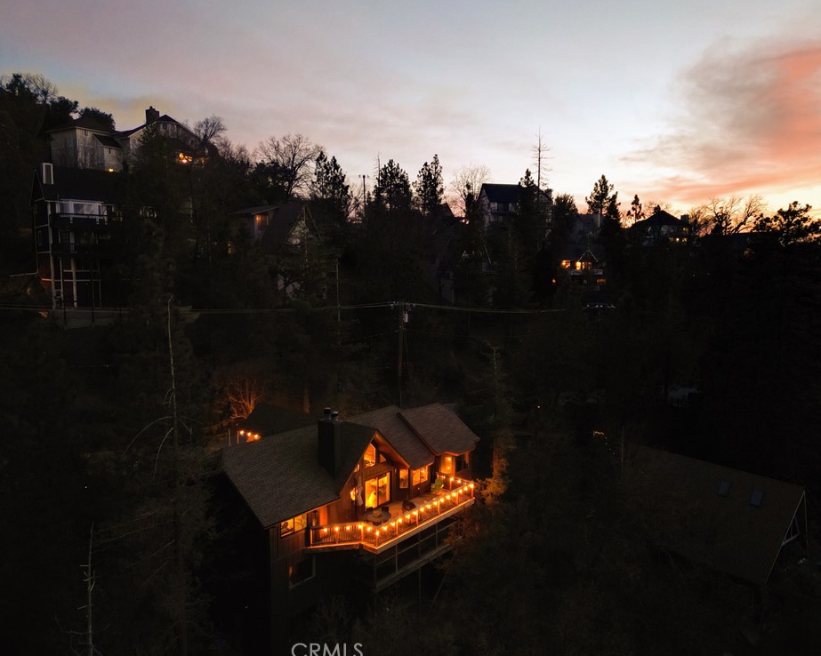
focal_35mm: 26
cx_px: 442
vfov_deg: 54.9
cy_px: 323
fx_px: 632
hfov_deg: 65.9
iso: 790
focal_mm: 6.72
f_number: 1.7
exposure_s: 1/12.5
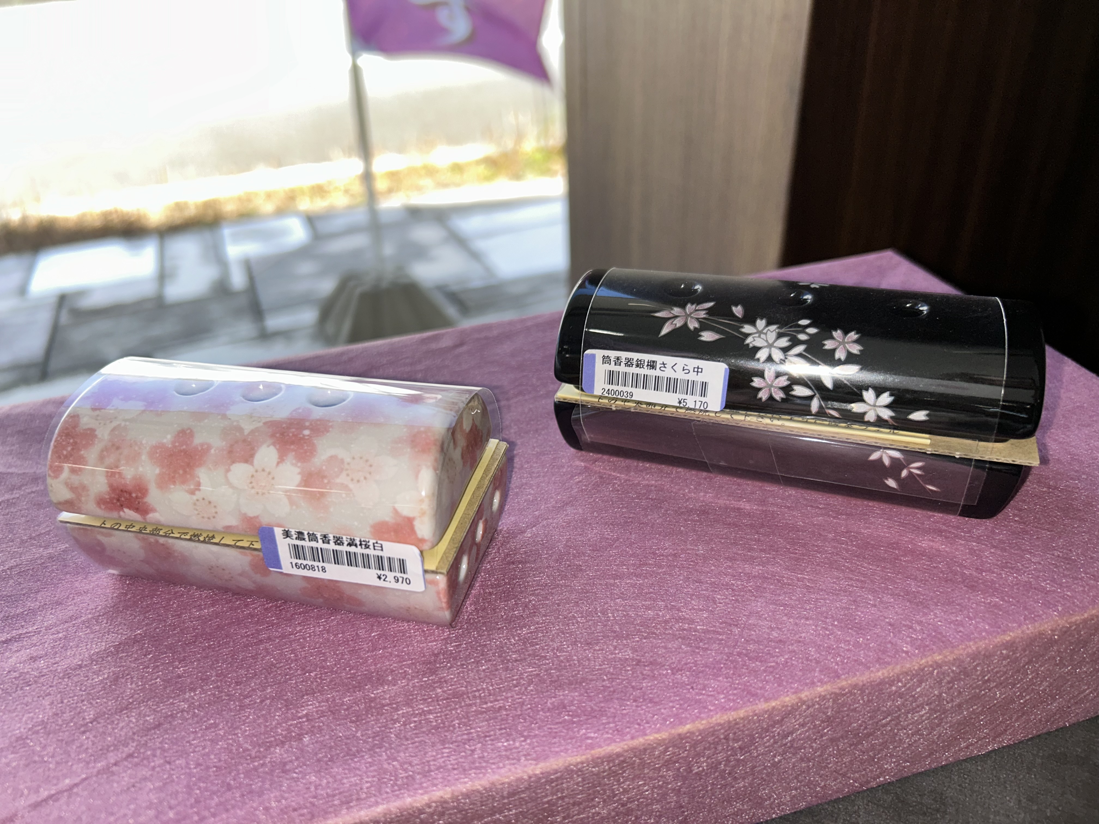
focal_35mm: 26
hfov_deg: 67.3
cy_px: 412
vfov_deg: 53.1
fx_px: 825
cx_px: 550
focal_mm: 5.7
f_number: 1.5
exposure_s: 1/480
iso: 32
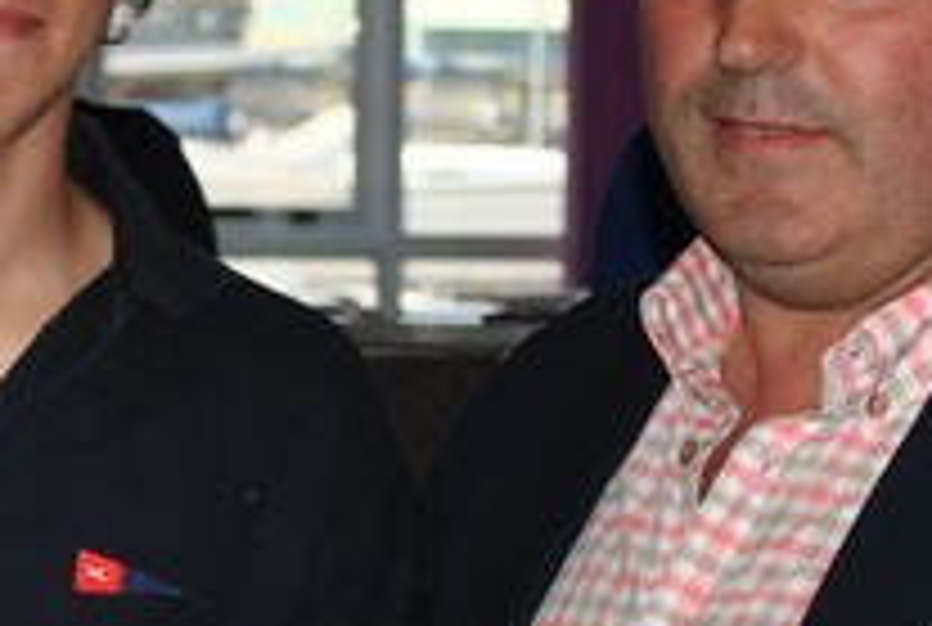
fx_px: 6019
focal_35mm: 232
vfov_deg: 5.9
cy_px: 603
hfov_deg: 8.8
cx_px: 180
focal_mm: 40
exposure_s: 1/60
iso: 100
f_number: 5.3
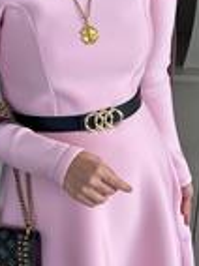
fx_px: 538
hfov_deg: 20.9
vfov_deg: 26.9
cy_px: 239
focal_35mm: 70
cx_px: 90
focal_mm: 6.86
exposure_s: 1/121
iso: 125
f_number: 1.78
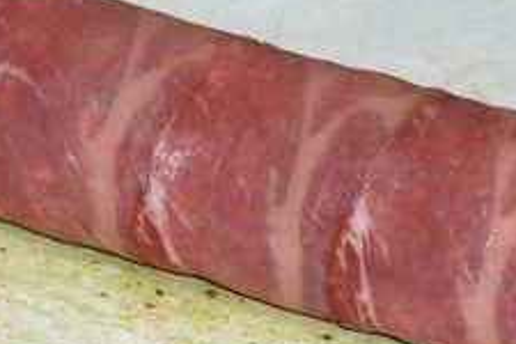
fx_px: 7278
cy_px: 73
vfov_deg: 2.7
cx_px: 83
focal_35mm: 508
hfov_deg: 4.1
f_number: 5.6
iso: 160
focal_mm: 95
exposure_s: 1/60
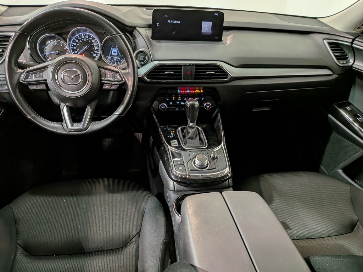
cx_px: 182
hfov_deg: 71.6
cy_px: 136
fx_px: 252
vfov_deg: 56.8
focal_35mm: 24
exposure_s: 1/17.1
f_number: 1.7
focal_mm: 4.53
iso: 79
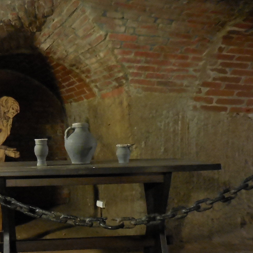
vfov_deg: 44.8
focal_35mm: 37
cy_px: 147
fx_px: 306
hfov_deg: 44.0
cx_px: 76
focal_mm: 4.5
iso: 800
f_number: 3.3
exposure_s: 1/4
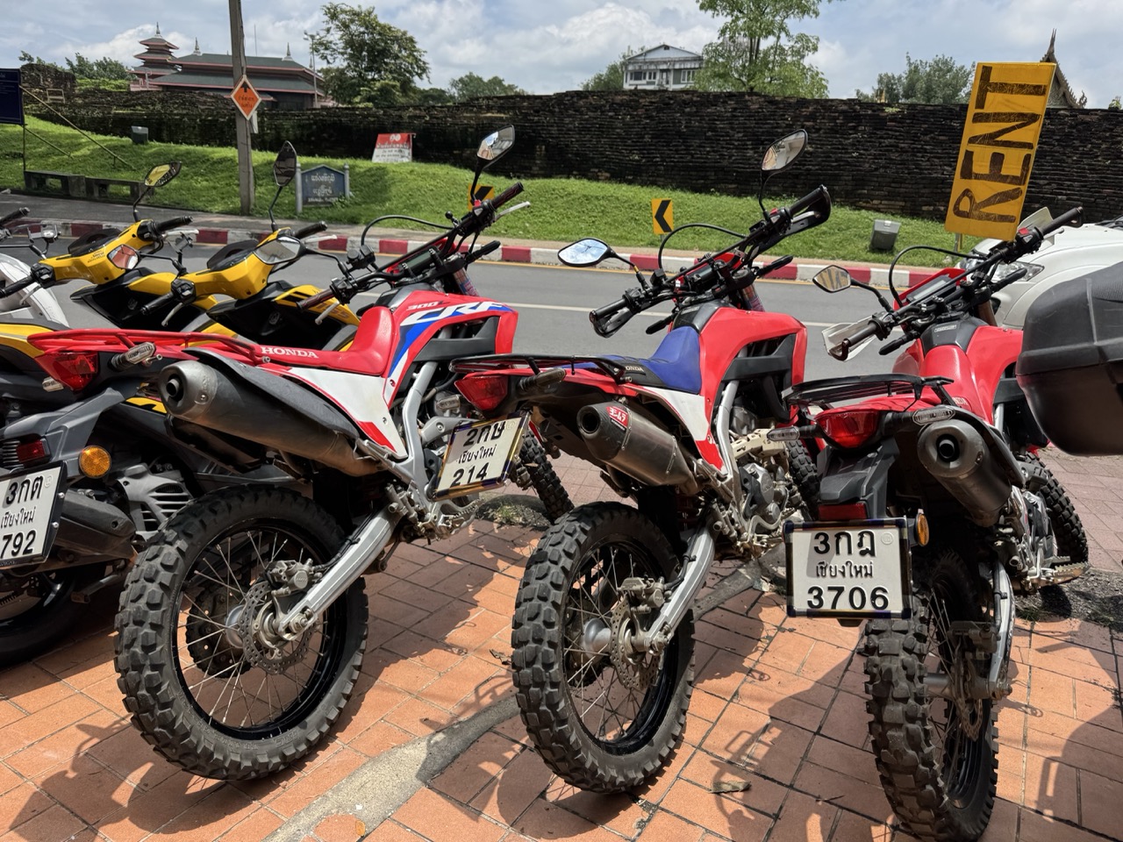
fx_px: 779
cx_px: 562
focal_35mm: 24
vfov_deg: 56.8
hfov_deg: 71.6
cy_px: 421
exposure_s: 1/3413
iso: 80
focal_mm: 6.76
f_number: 1.78
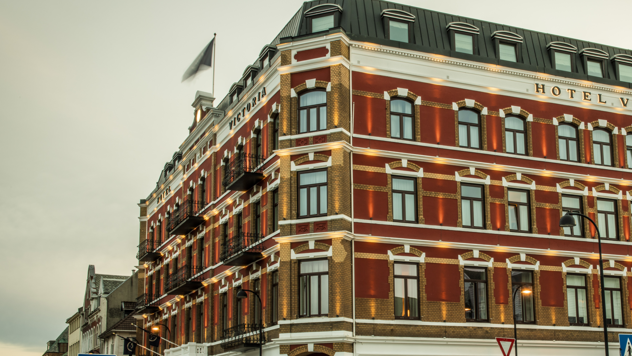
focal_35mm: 50
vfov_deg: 23.7
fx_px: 838
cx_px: 440
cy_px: 261
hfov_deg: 40.6
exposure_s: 4
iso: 64
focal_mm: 32
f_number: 22
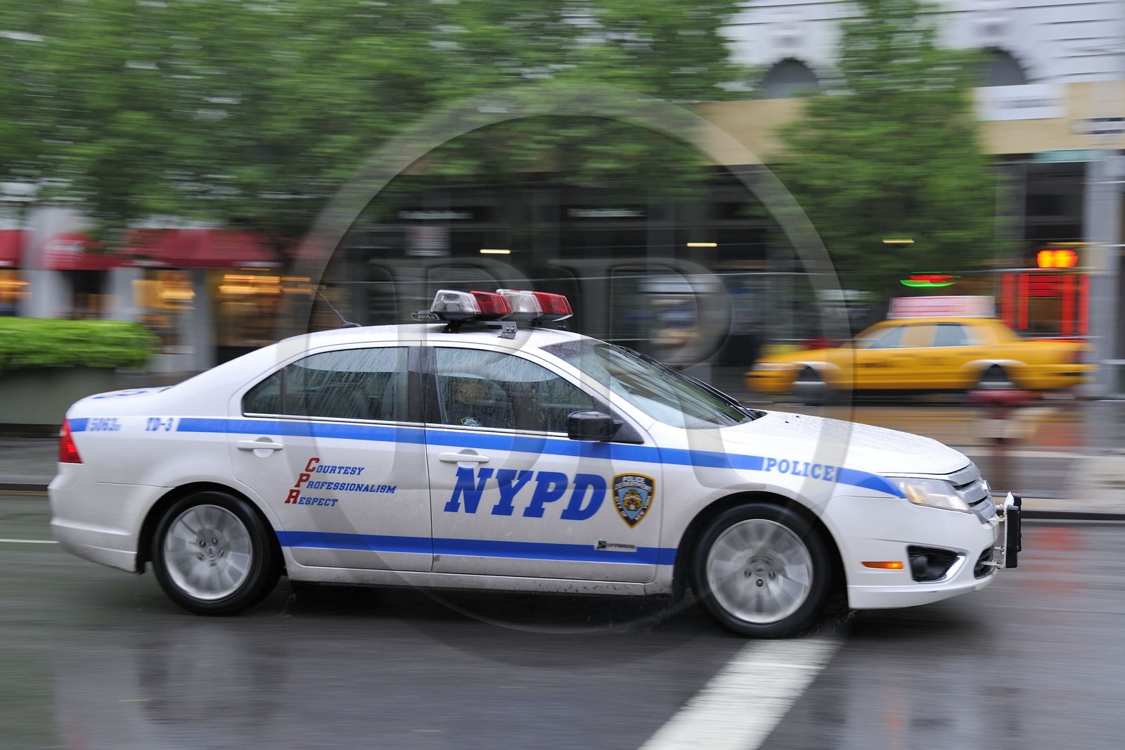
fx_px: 1562
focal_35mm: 50
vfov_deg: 27.0
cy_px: 375
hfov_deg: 39.6
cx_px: 562
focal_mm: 50
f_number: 5
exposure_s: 1/60
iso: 200
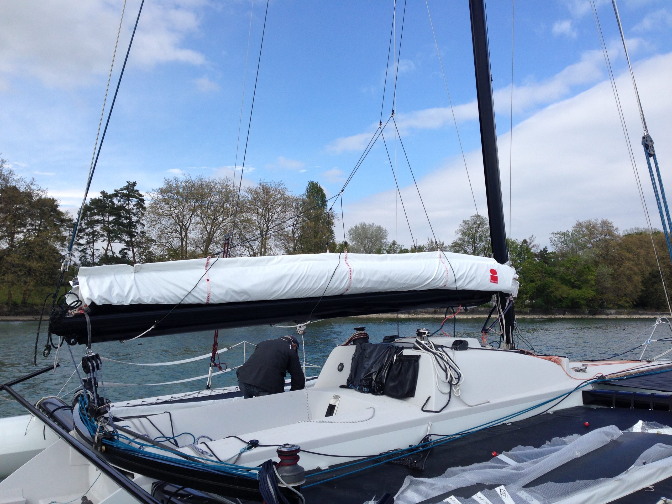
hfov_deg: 55.4
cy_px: 252
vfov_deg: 42.9
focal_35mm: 33
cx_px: 336
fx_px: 641
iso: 50
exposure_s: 1/1506
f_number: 2.4
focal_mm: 4.12
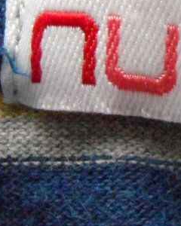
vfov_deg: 18.4
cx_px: 289
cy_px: 82
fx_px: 696
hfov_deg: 13.7
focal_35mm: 104
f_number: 2.9
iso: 800
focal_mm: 4.1
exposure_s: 1/500
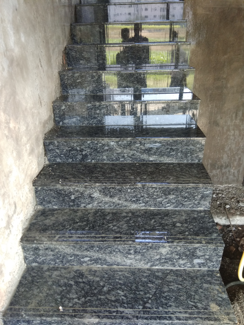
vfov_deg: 79.0
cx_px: 122
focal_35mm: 21
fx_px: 197
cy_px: 162
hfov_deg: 63.4
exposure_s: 1/33
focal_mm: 3.57
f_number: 2
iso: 320
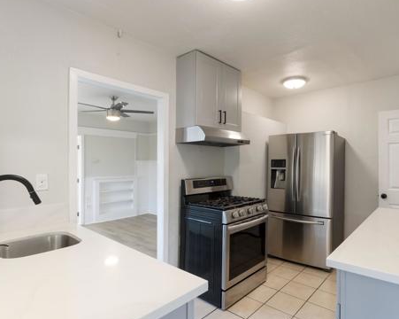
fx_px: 236
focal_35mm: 20
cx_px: 234
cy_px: 164
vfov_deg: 68.0
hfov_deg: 79.7
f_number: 9
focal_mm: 10
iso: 100
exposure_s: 1.3
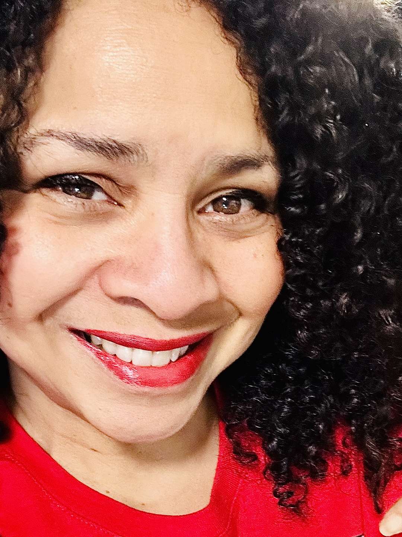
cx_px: 201
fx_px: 465
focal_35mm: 30
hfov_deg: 46.8
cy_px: 268
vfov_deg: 60.0
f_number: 1.9
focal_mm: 2.69
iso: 250
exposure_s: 1/40
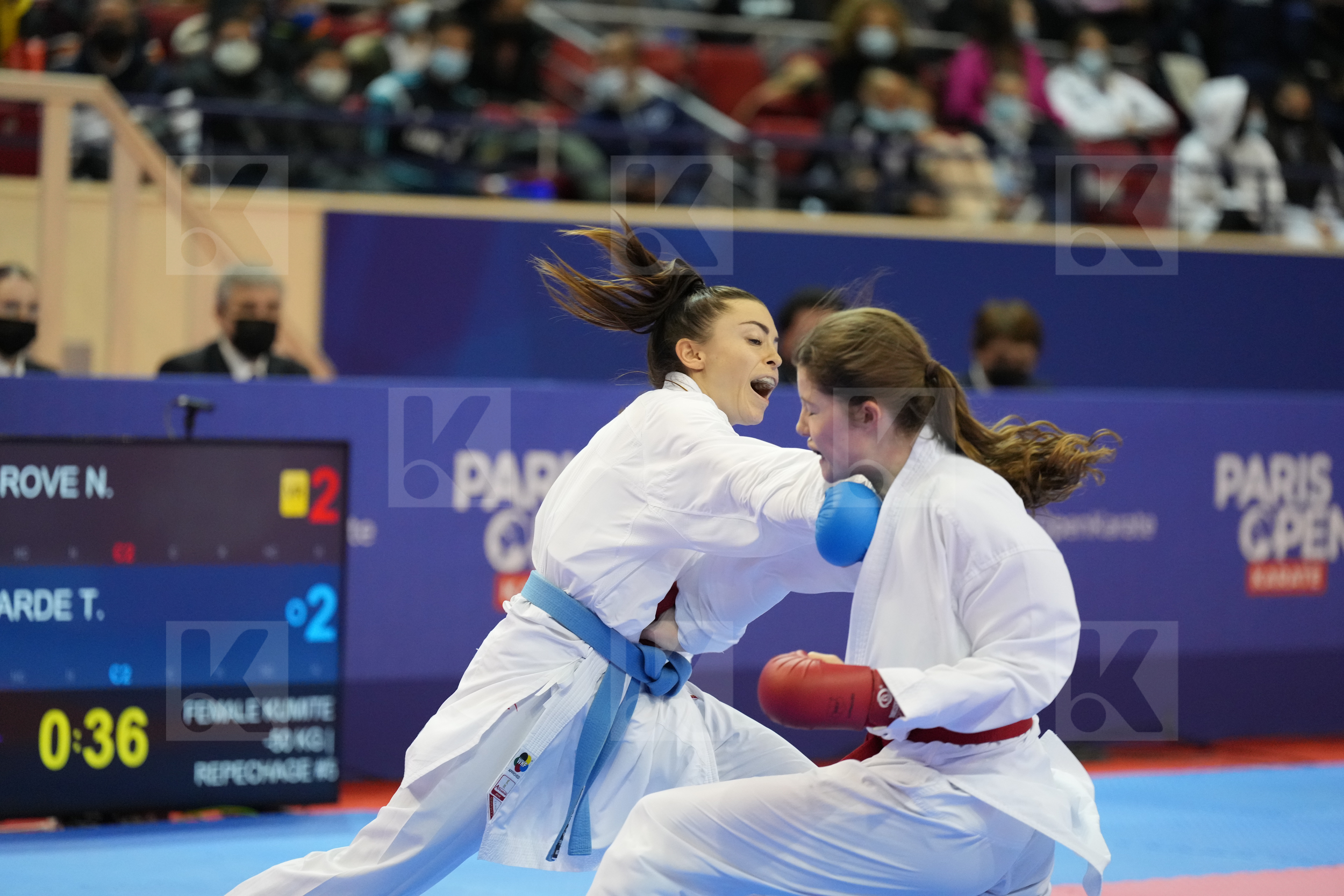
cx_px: 672
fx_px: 5748
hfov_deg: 13.3
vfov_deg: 8.9
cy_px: 448
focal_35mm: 154
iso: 5000
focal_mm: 154
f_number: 2.8
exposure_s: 1/1000
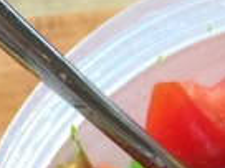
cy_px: 320
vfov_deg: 10.2
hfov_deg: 13.9
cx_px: 299
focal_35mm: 136
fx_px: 884
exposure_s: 1/15
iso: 32
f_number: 2.2
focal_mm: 4.15
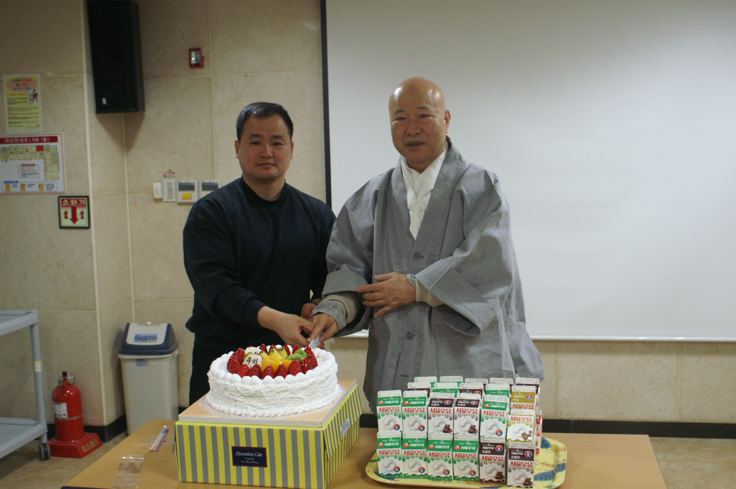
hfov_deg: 49.6
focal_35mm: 39
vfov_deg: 34.1
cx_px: 368
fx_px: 797
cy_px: 244
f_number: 4.5
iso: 800
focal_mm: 26
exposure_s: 1/30
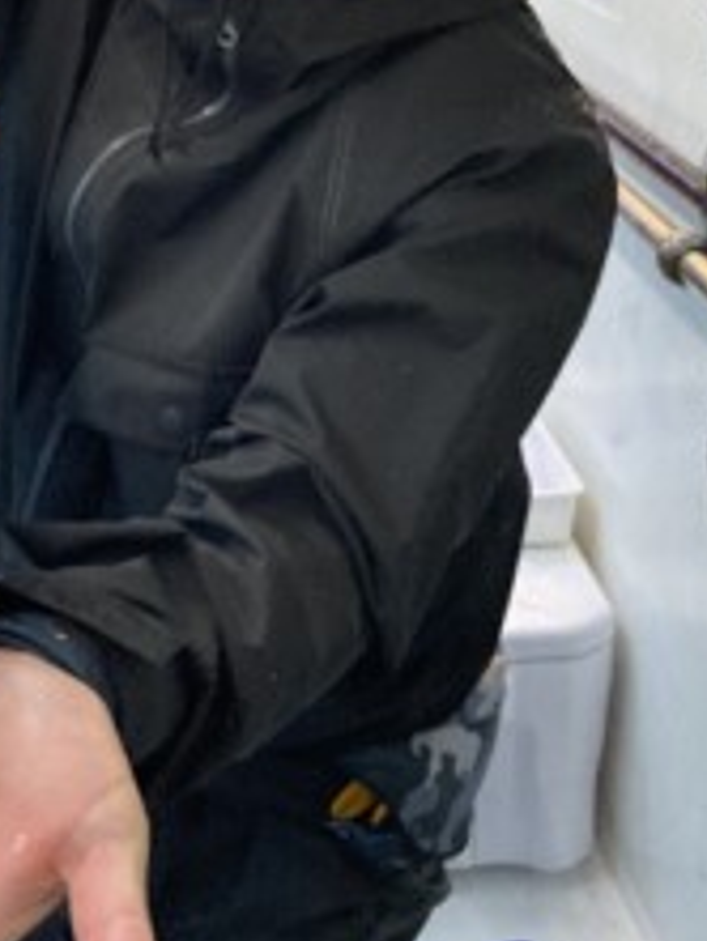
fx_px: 1551
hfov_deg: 25.1
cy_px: 298
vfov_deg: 33.4
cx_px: 111
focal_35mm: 57
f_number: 1.8
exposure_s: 1/40
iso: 320
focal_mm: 3.99
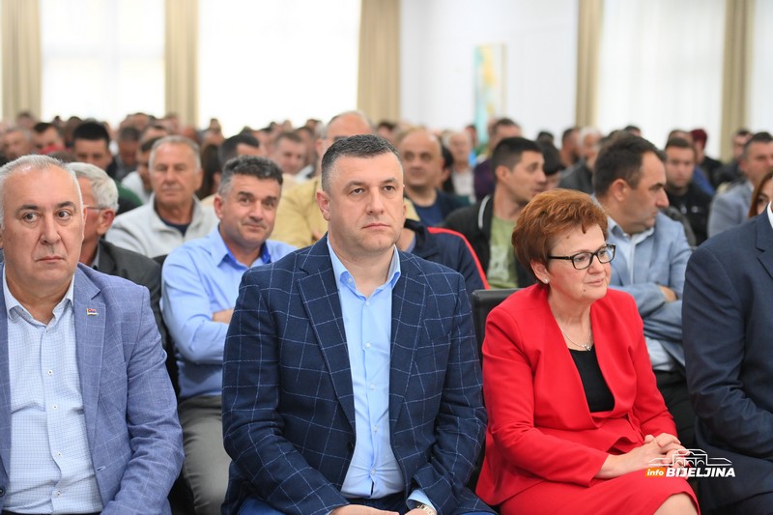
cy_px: 258
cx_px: 386
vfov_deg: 19.4
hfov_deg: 28.8
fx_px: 1503
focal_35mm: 70
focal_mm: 70
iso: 3200
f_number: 2.8
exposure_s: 1/320
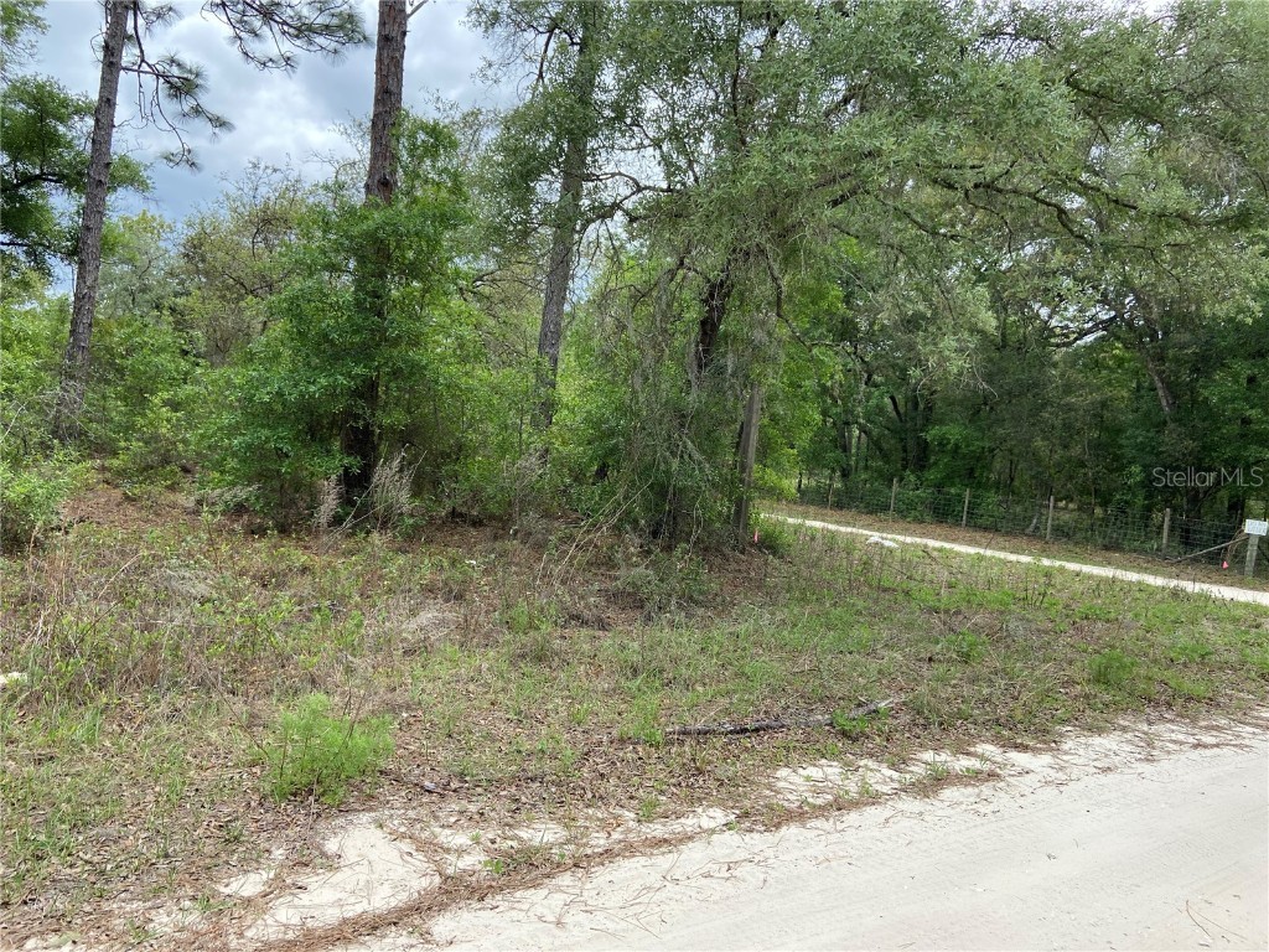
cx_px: 634
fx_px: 953
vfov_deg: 53.1
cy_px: 476
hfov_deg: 67.3
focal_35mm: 26
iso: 32
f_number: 1.8
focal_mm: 4.25
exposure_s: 1/1157
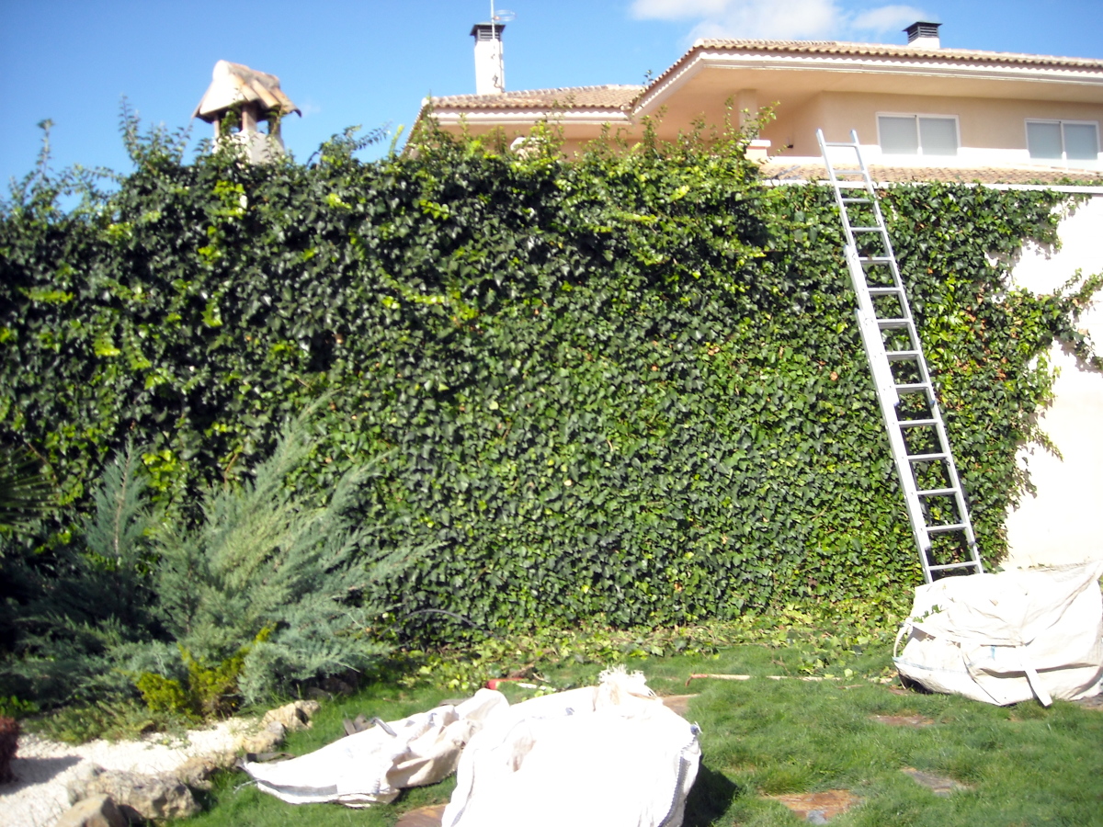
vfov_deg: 40.7
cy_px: 414
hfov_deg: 52.6
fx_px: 1115
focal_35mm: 35
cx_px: 552
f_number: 5.6
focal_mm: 5.7
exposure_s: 1/201
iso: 64
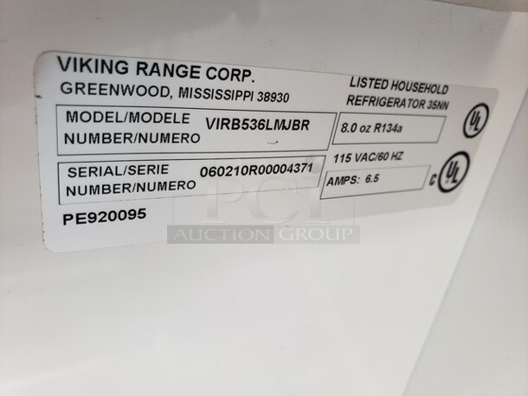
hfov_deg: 67.3
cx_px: 264
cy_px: 198
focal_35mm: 26
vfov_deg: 53.1
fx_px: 397
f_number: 2.4
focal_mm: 4.3
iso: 50
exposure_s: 1/195
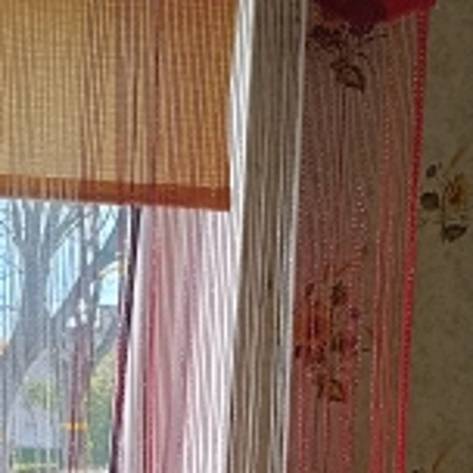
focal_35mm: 87
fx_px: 1345
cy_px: 541
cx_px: -243
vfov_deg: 19.0
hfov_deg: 17.8
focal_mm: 6.14
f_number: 1.65
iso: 95
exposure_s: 1/100
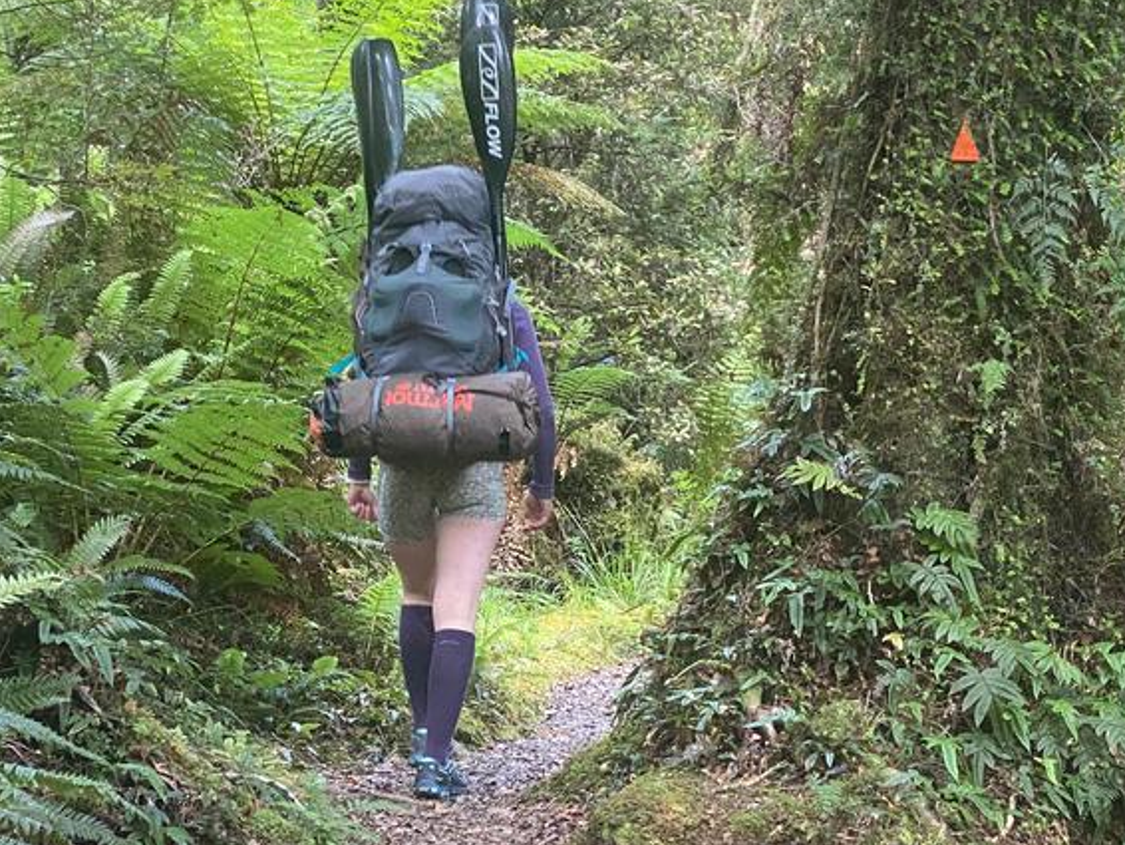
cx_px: 729
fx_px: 3056
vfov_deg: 15.7
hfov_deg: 20.8
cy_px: 372
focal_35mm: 94
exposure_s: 1/60
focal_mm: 6
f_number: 2
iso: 200
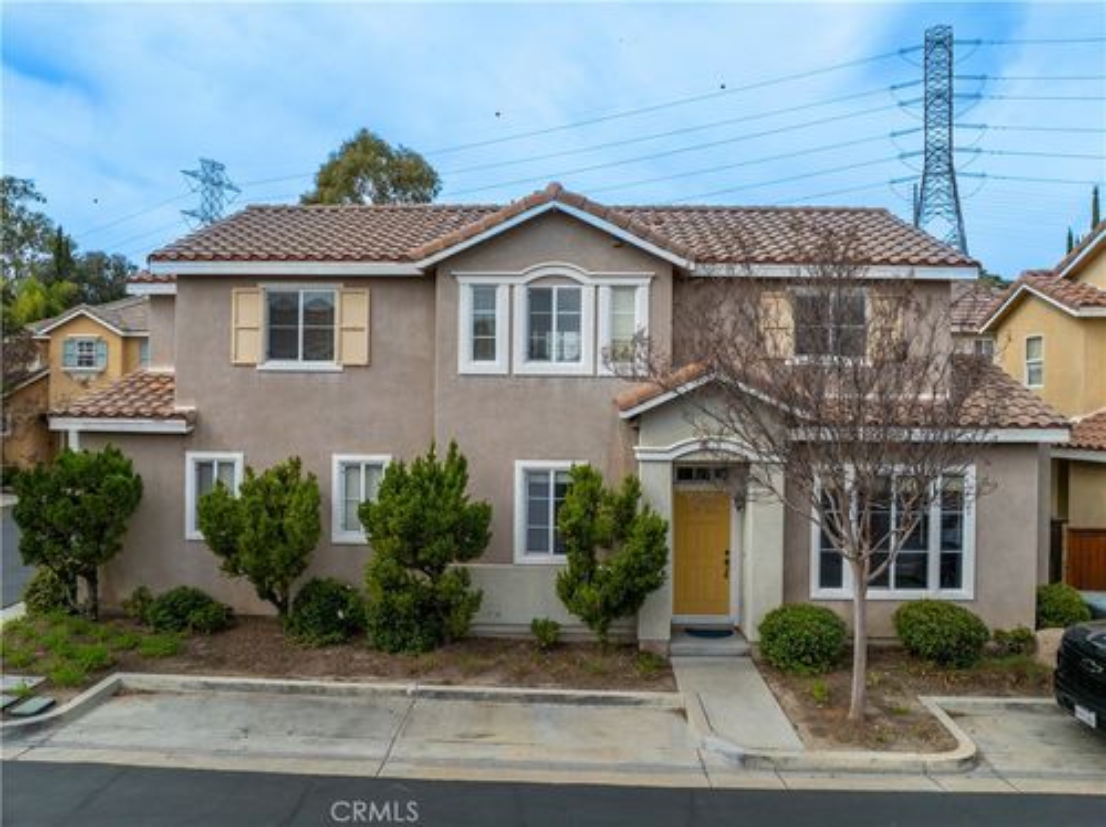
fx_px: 766
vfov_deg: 56.7
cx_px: 553
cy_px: 414
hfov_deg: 71.6
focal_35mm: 24
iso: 100
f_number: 2.8
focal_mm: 12.29
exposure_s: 1/240
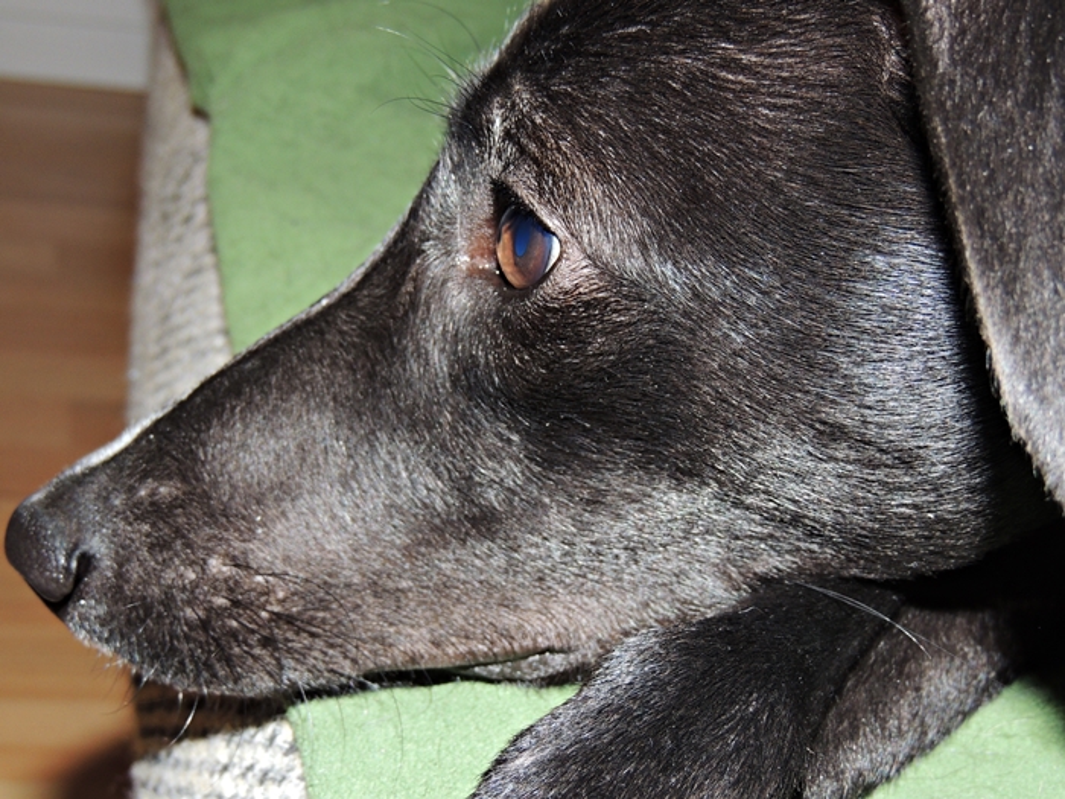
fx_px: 1692
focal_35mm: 55
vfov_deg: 26.6
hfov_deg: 34.9
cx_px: 532
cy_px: 400
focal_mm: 9.8
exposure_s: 1/40
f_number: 3.7
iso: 200
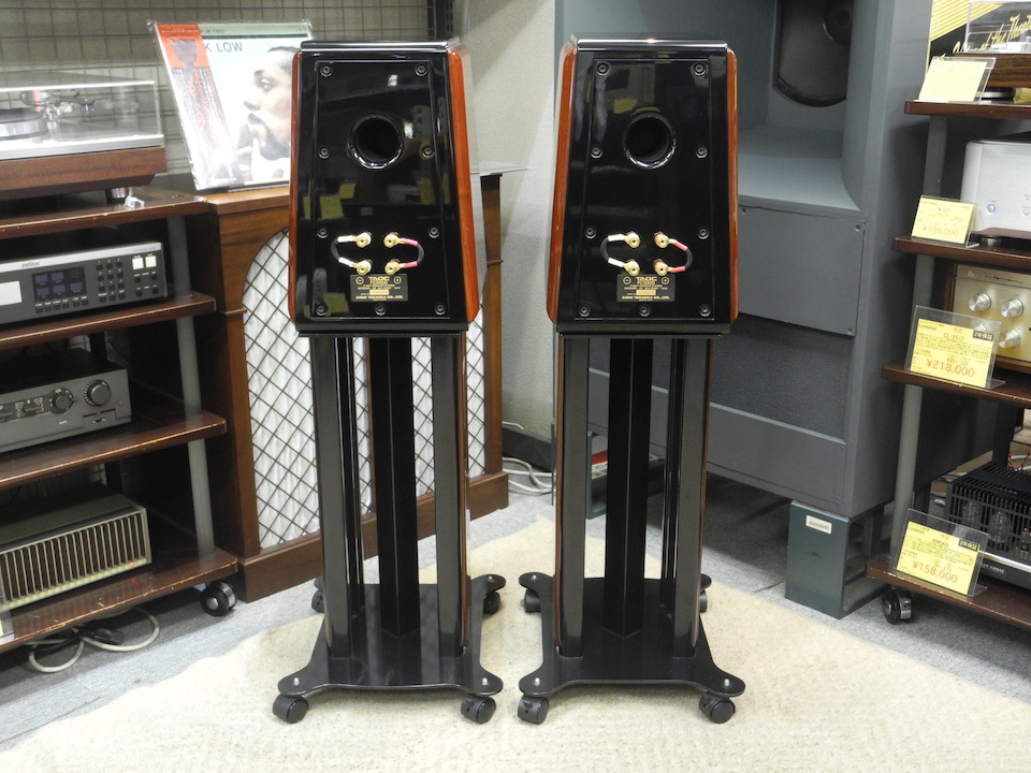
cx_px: 516
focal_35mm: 41
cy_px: 386
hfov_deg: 45.8
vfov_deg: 35.1
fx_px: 1221
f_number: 3.2
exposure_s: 1/15
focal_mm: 8.8
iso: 400
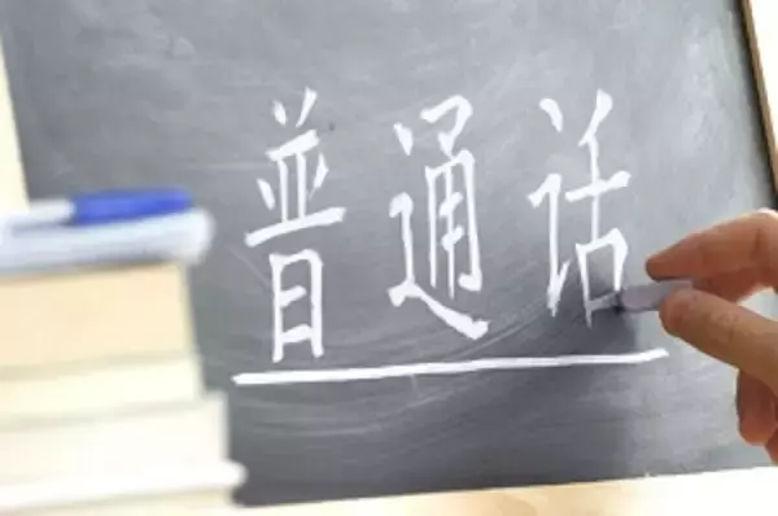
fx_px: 5664
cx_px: 389
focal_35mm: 262
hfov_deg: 7.9
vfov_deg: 5.2
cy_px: 258
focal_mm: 175
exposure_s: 1/2.5
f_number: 8
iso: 200
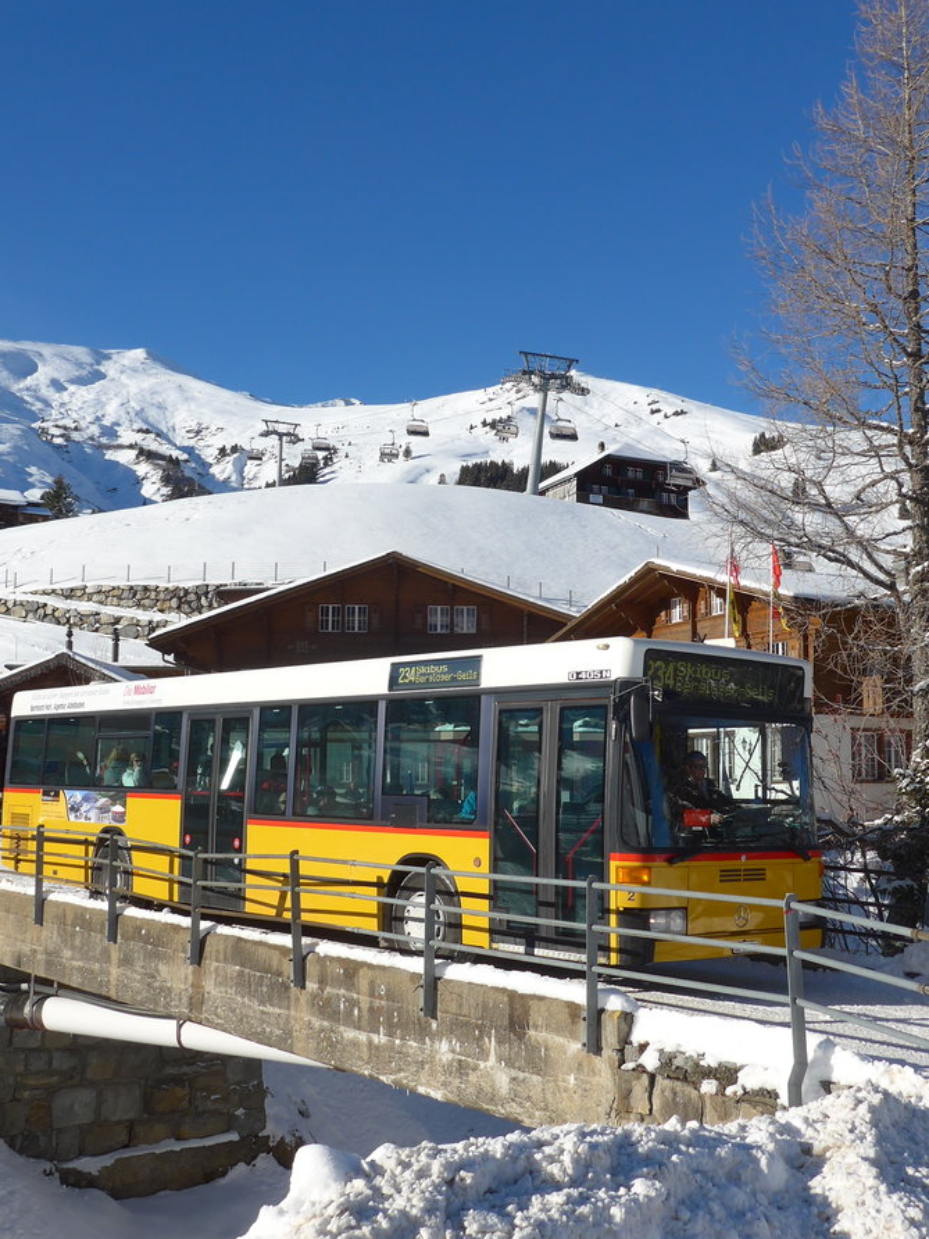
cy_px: 621
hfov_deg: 36.8
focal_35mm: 39
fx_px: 1396
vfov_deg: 47.9
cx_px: 468
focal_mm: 6
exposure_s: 1/1600
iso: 80
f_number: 3.2
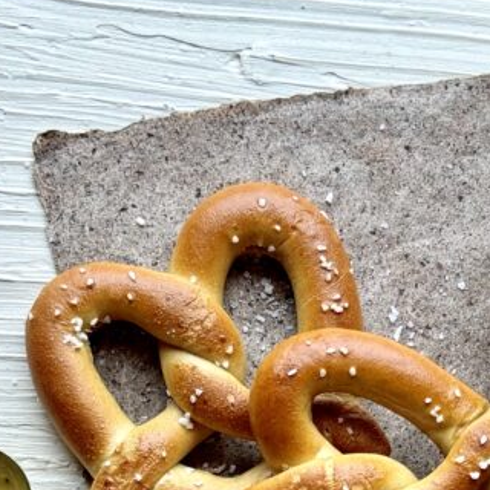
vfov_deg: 13.6
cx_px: 392
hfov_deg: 14.1
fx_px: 1970
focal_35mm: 123
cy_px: 639
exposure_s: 1/60
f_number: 1.78
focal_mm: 6.86
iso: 50
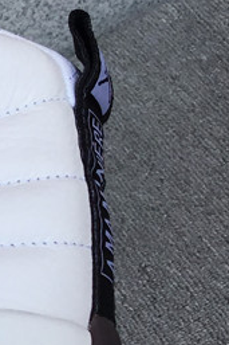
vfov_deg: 18.1
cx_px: -300
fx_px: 1080
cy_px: 182
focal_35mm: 113
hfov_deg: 10.6
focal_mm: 3.3
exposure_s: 1/369
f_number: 2.4
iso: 25
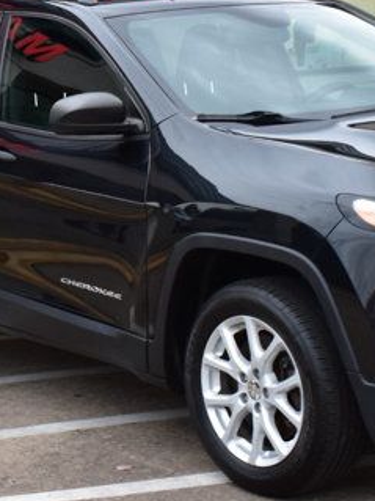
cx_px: -52
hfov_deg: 13.0
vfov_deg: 17.6
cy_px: 94
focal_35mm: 111
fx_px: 1604
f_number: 7.1
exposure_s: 1/25
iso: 400
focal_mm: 24
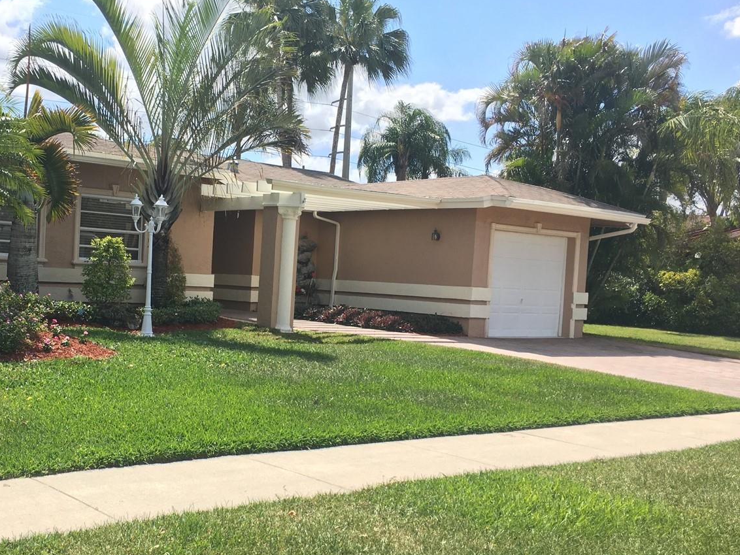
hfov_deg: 44.9
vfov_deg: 35.1
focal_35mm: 41
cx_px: 228
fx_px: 876
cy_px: 301
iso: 25
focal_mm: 4.15
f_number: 2.2
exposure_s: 1/905
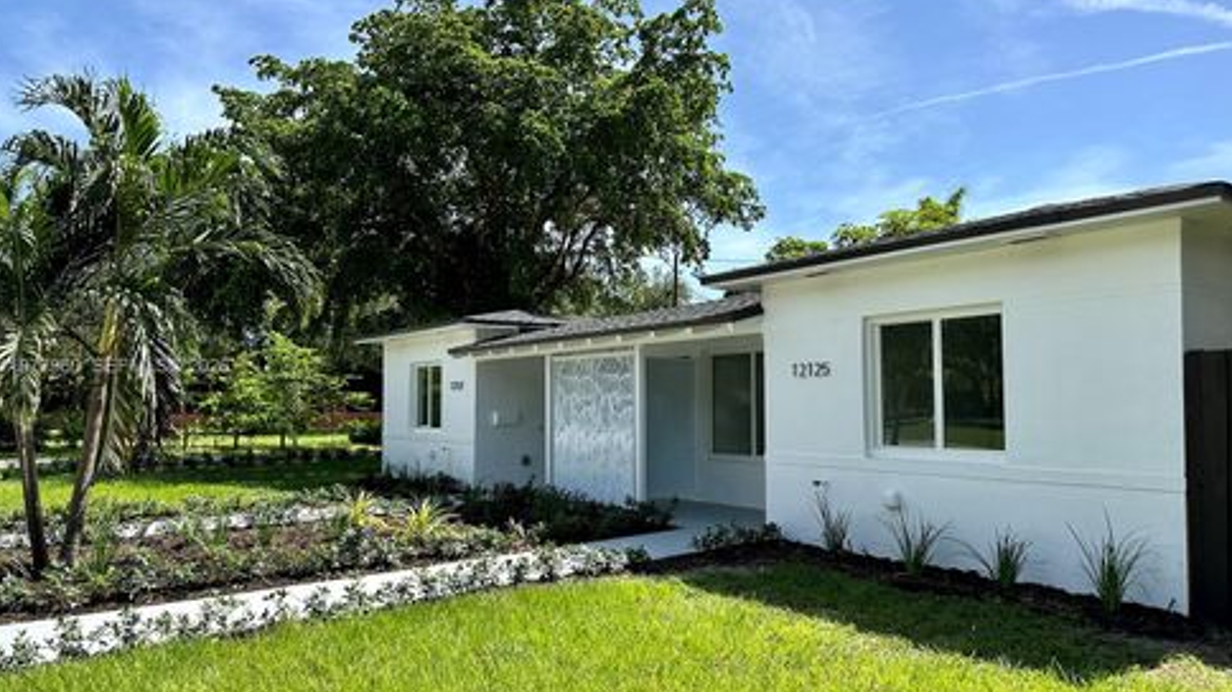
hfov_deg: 69.9
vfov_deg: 42.8
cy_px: 368
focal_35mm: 27
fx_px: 882
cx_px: 619
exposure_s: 1/3155
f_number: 1.78
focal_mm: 6.86
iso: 80
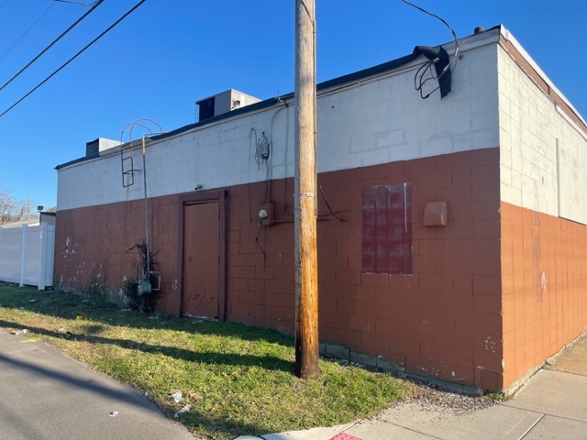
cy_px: 220
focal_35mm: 26
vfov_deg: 53.1
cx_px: 294
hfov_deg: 67.3
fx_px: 441
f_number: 1.6
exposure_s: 1/1667
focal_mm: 5.1
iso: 32
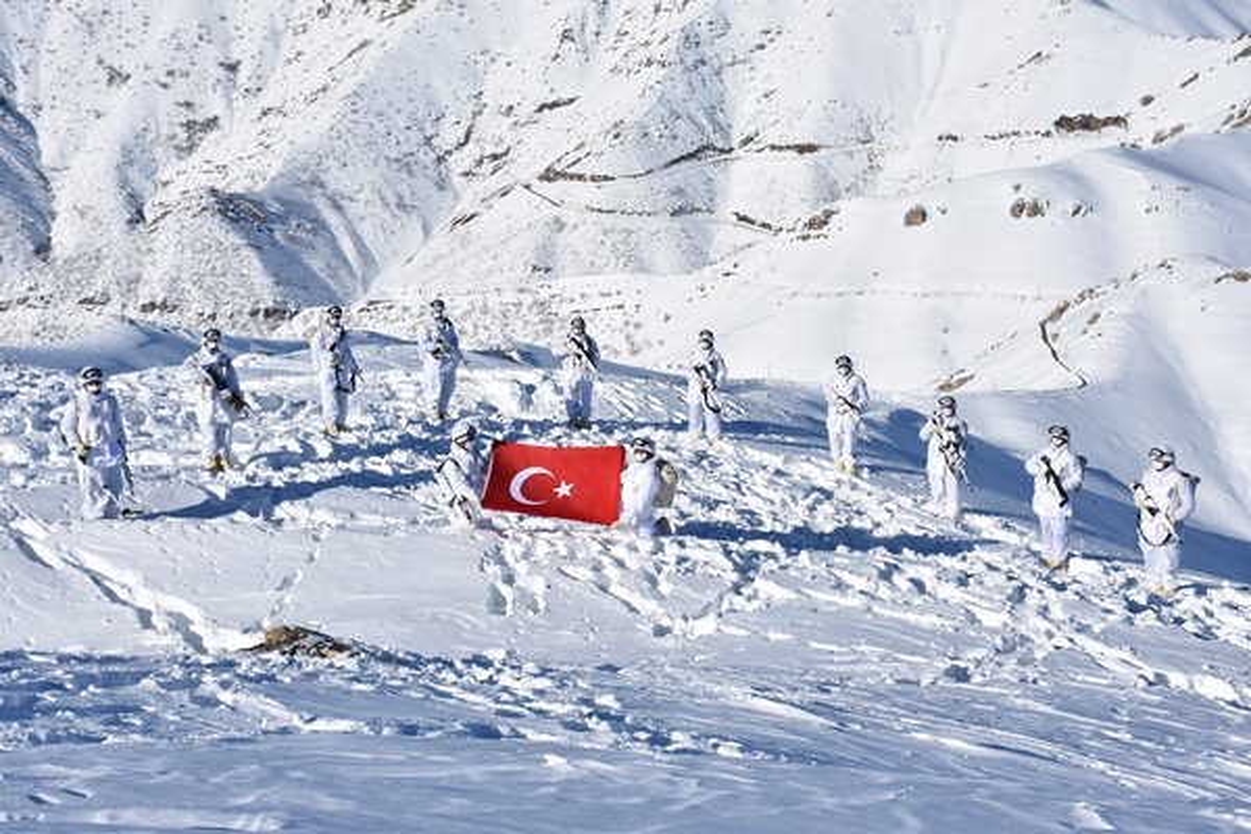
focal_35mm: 57
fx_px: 1981
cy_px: 417
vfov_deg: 23.8
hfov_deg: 35.1
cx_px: 626
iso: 100
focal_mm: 38
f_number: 10
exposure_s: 1/500
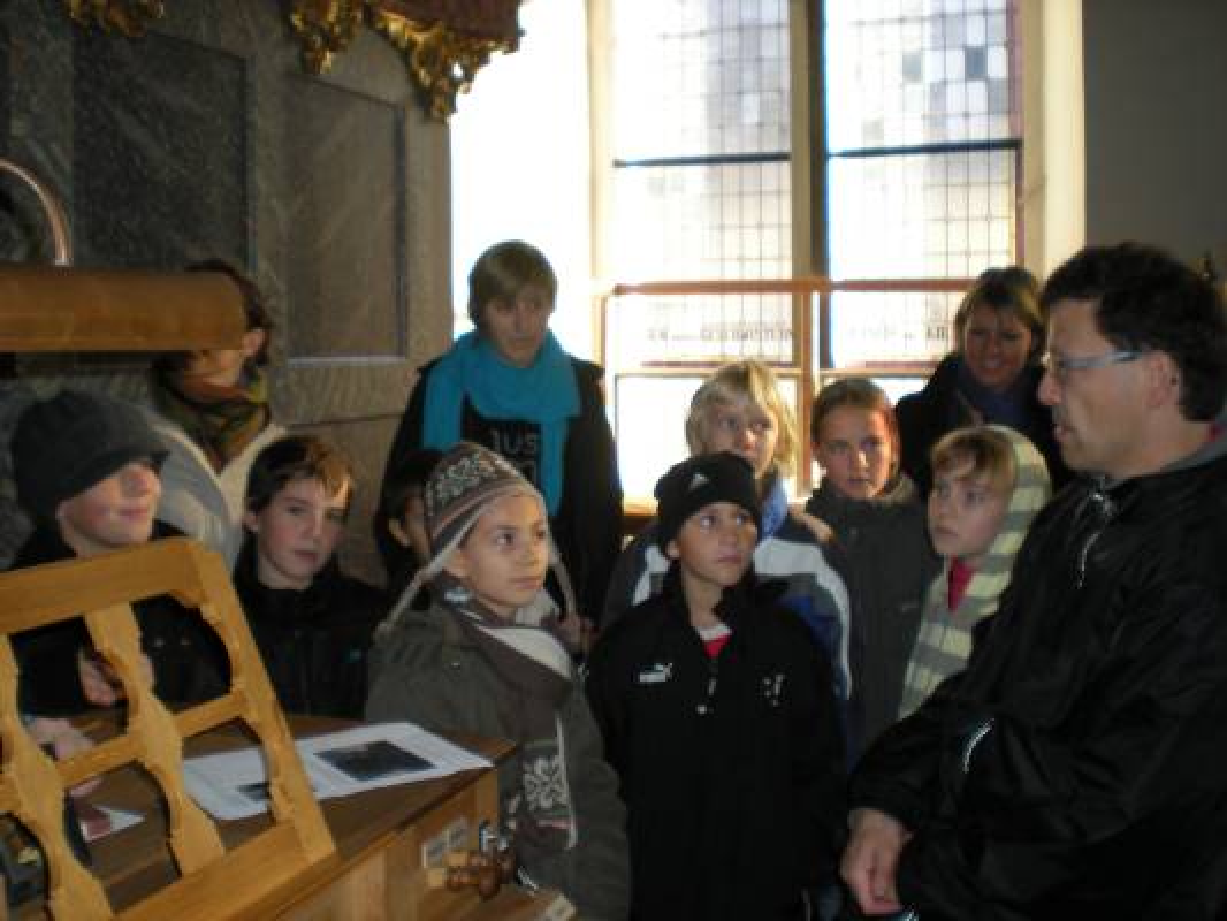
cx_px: 614
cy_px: 460
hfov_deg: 49.0
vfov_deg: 37.7
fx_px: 1347
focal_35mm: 38
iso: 88
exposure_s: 1/71.6
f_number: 3.1
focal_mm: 6.3
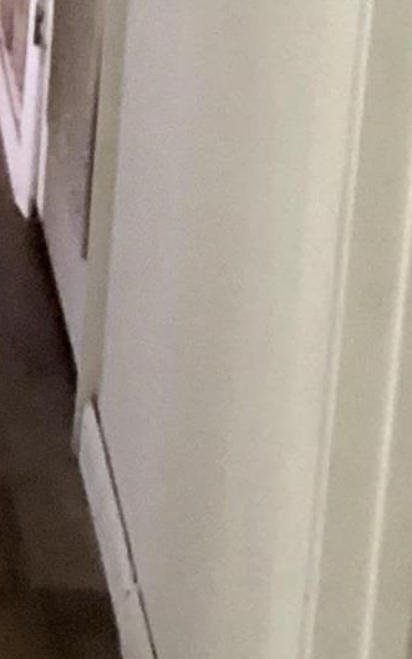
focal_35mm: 143
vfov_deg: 13.8
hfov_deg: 9.0
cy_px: -303
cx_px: -153
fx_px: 2567
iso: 640
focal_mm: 3.3
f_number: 2.4
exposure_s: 1/20
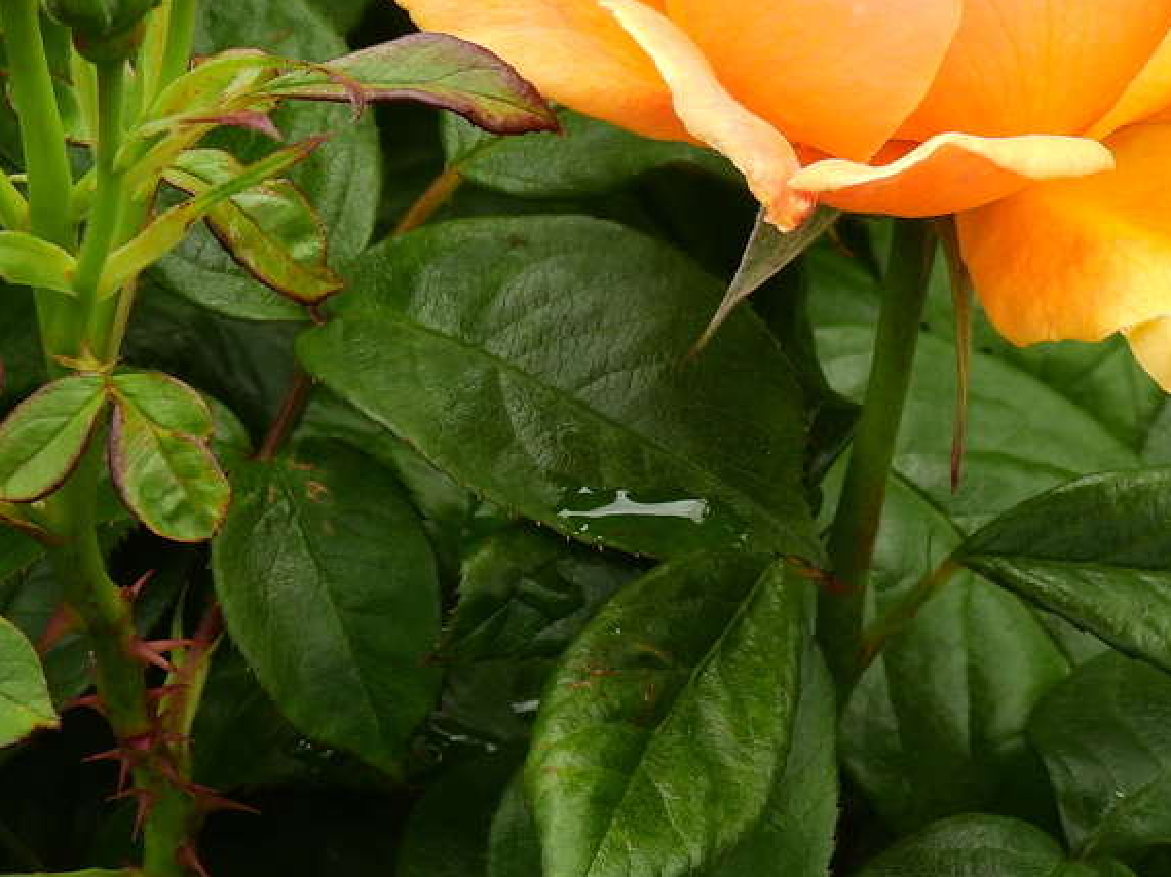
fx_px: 11395
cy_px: -72
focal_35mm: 337
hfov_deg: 5.9
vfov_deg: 4.4
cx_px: 951
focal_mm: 26.8
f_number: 4.5
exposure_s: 1/400
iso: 100
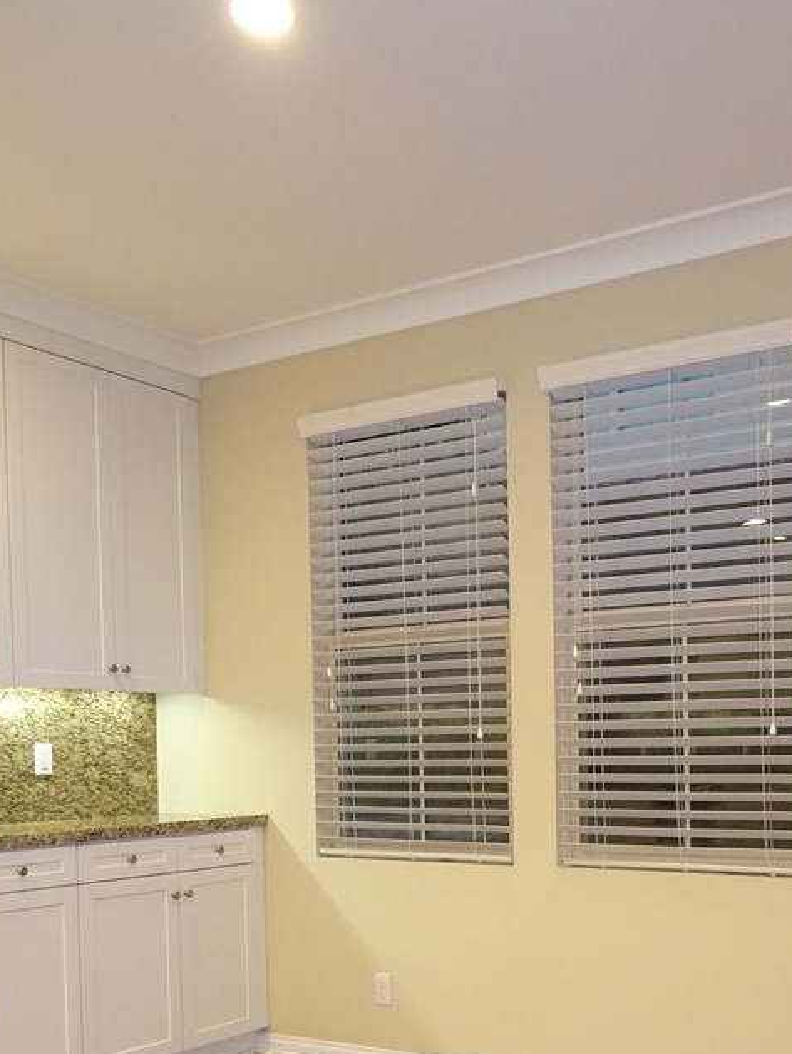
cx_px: 546
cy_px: 796
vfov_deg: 46.1
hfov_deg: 36.4
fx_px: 1189
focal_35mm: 39
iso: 400
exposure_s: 1/30
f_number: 3.5
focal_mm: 4.1
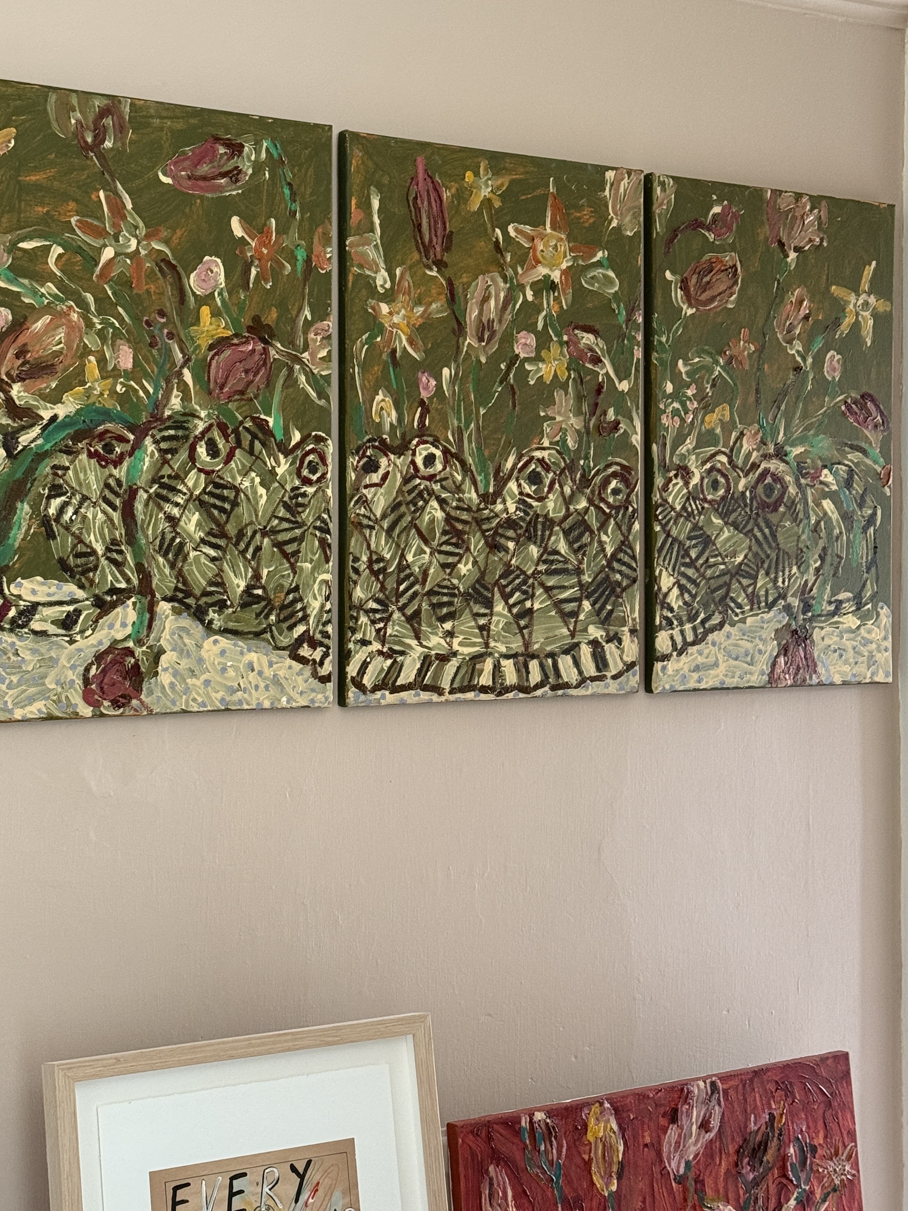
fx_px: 2133
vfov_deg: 31.7
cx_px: 466
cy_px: 584
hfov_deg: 24.0
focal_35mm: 61
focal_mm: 6.76
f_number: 1.78
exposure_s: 1/46
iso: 250
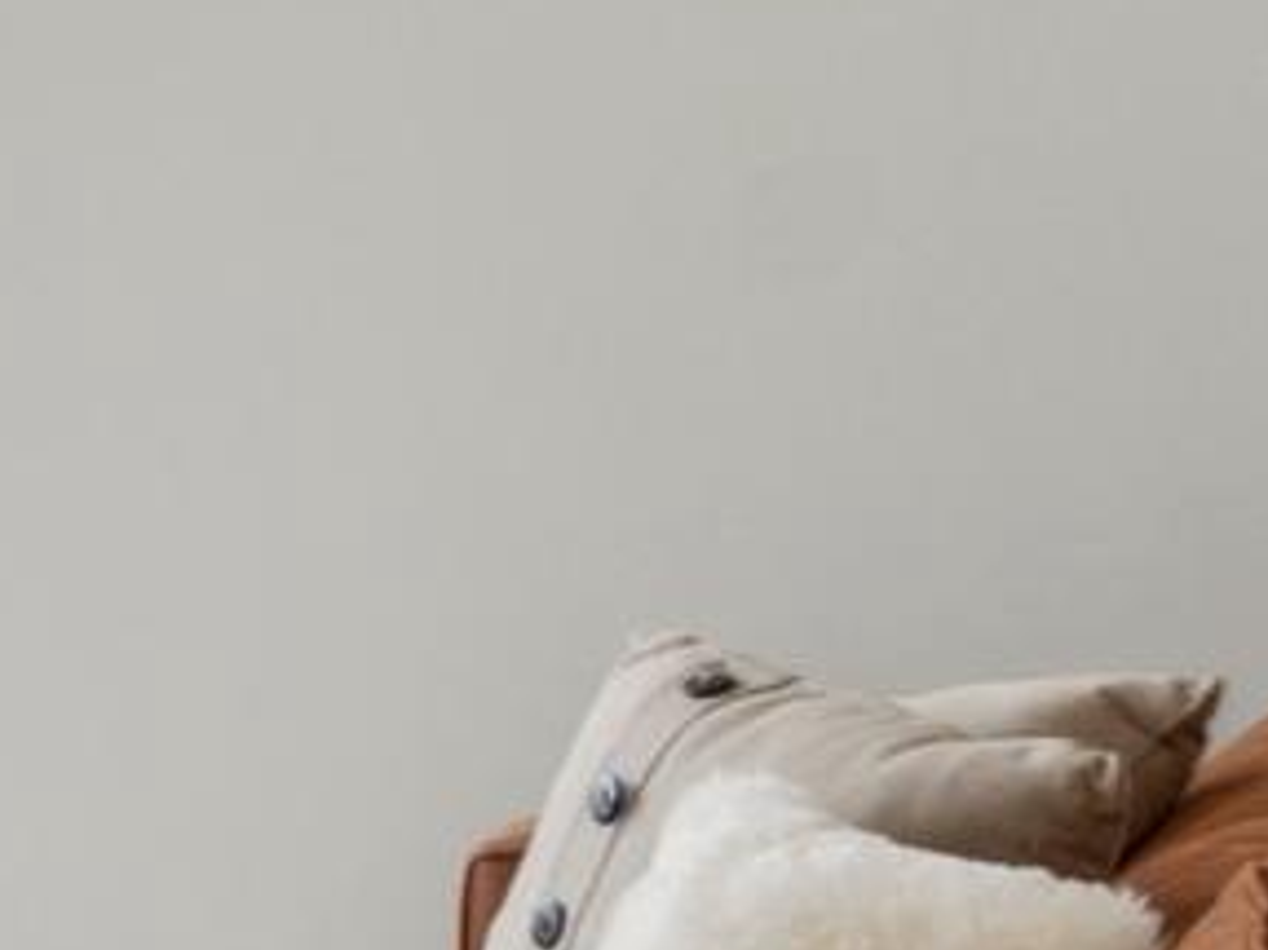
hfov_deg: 15.4
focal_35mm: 103
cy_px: 130
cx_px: -1259
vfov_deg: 14.2
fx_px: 3771
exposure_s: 1/15
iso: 200
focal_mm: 10
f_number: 9
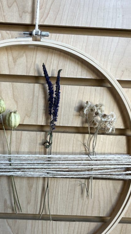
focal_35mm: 39
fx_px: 241
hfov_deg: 29.6
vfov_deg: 51.3
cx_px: 23
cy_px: 138
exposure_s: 1/120
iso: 125
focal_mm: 5.1
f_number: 1.6
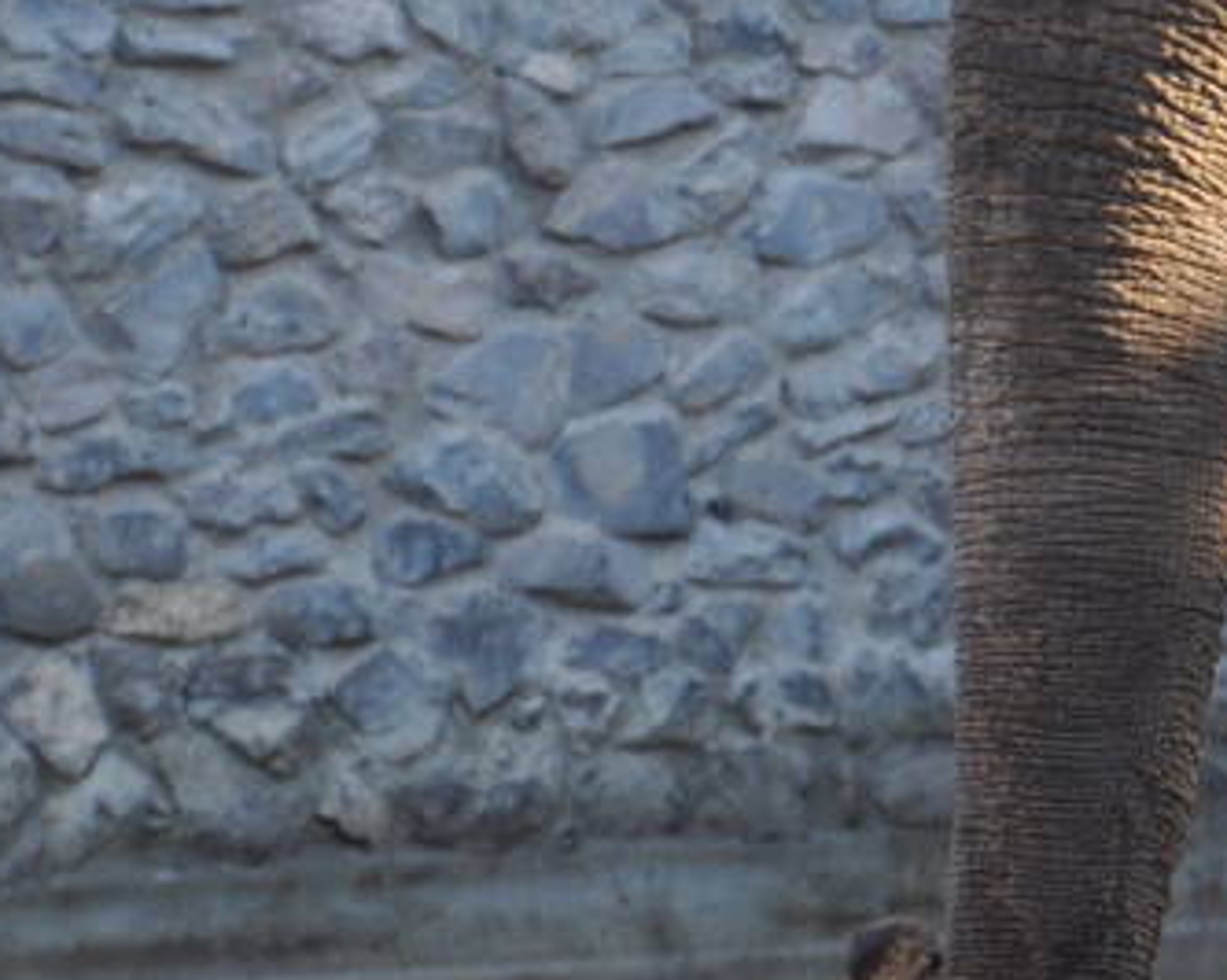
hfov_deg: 2.7
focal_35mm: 709
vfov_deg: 2.2
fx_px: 25741
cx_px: 2399
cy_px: 238
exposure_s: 1/250
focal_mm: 105
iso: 500
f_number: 5.6
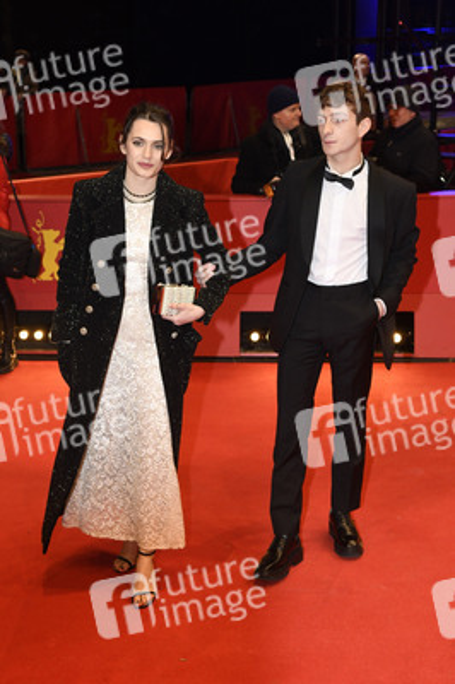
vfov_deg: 41.1
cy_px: 342
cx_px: 228
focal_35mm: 48
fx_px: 912
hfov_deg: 28.0
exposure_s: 1/320
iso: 1250
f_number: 5
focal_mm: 32
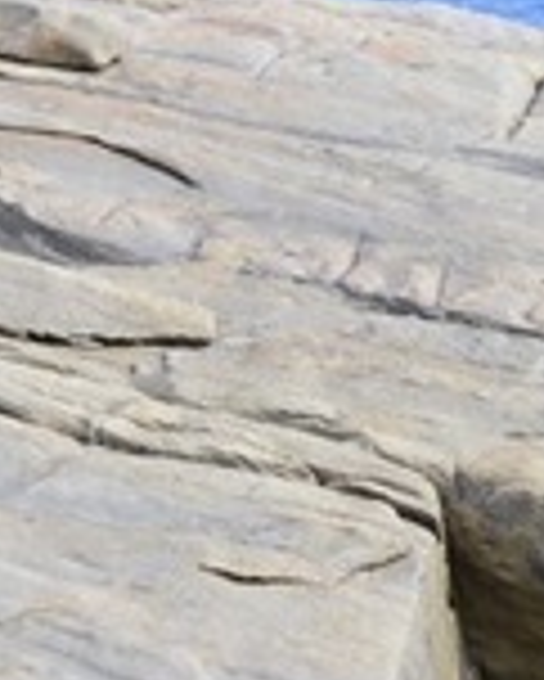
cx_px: 2005
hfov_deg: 6.2
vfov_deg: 8.8
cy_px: 979
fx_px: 4343
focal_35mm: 216
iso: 125
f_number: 6.3
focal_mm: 34
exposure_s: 1/160
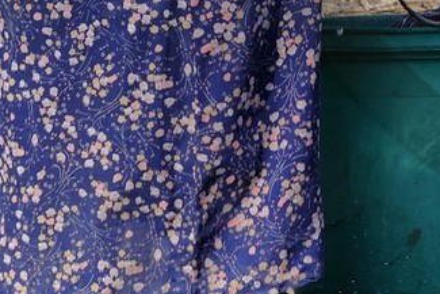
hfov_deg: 7.8
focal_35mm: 256
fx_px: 3130
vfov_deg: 5.3
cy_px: -297
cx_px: 749
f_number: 9
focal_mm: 52
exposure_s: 1/200
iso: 200
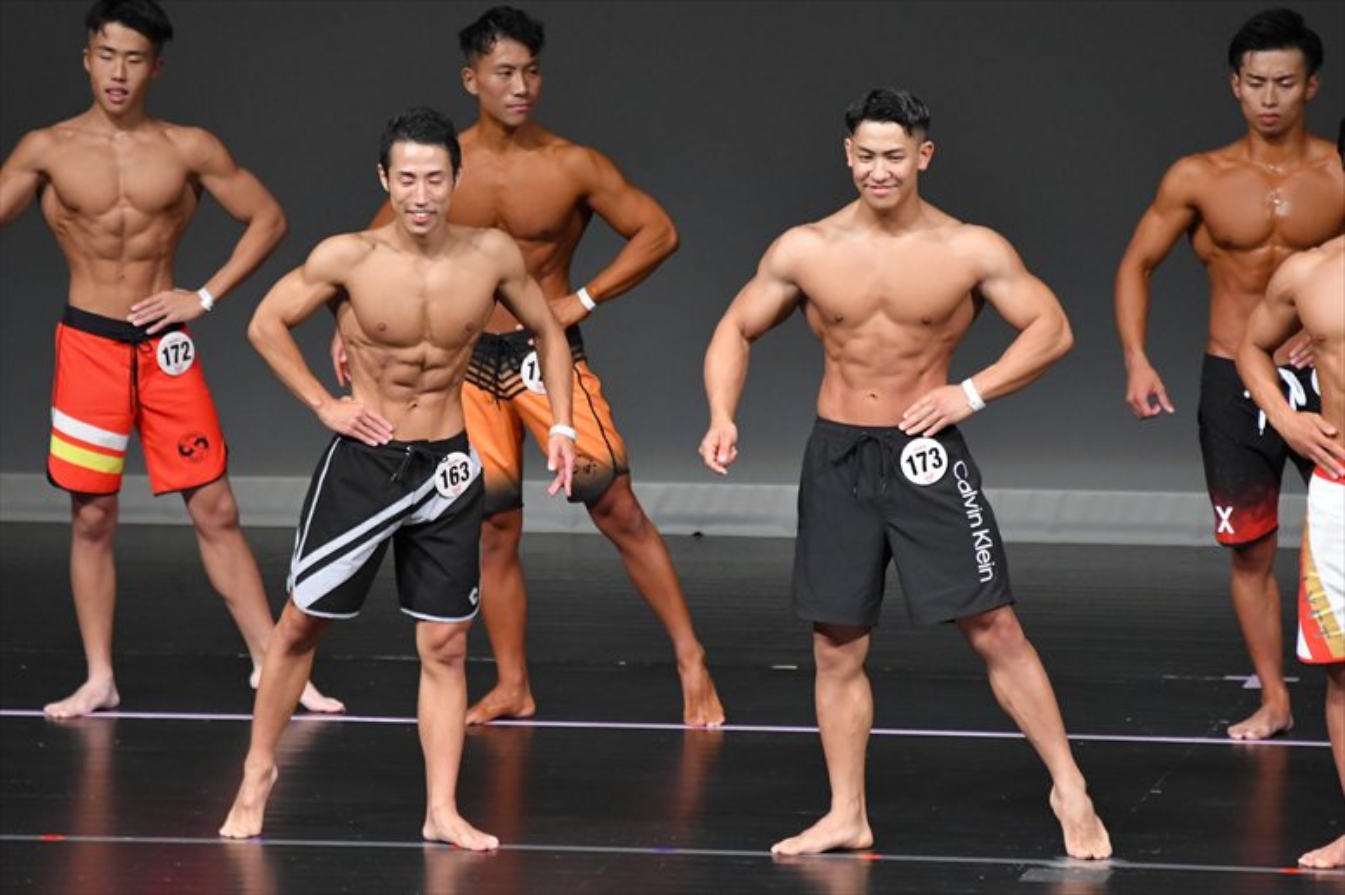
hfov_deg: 5.5
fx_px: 14004
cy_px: 448
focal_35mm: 375
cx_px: 672
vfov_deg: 3.7
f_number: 5.6
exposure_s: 1/400
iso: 4000
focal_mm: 250
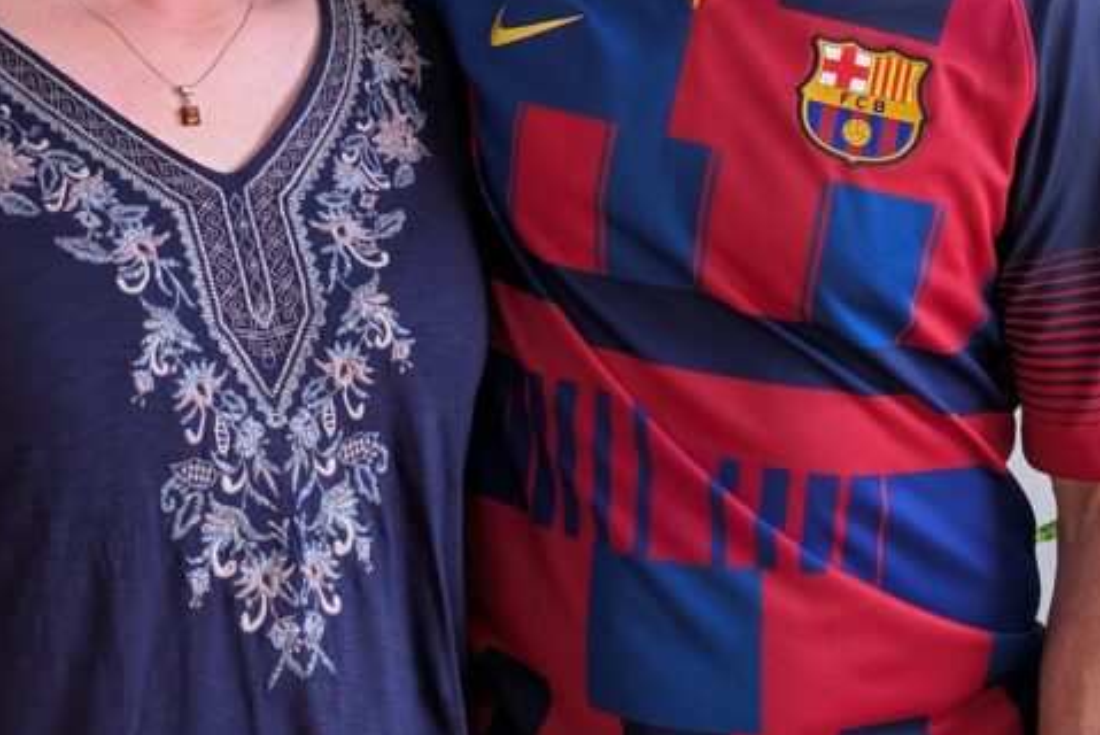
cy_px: -173
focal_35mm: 61
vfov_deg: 20.7
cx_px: 328
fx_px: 1865
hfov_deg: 32.5
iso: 131
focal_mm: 6.9
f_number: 1.68
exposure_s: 1/334
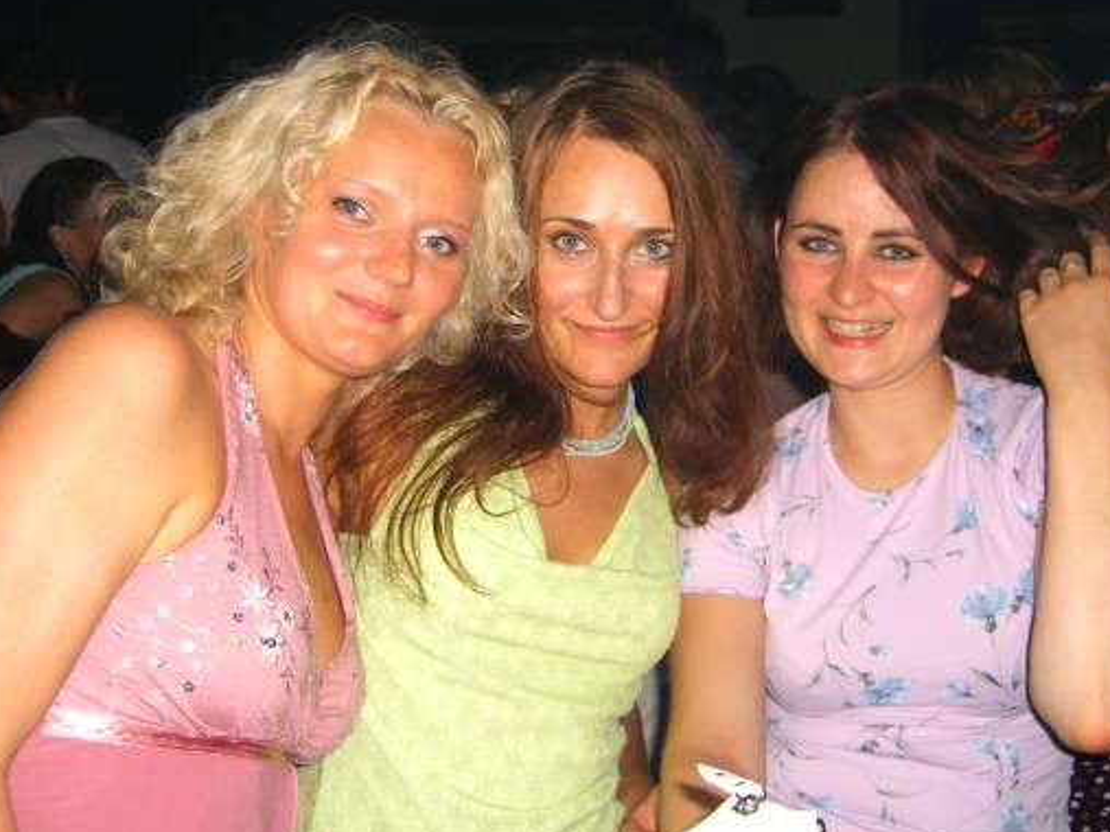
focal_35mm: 45
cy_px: 357
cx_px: 569
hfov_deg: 42.1
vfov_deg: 32.1
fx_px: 1443
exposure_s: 1/60
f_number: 2.8
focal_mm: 7.9
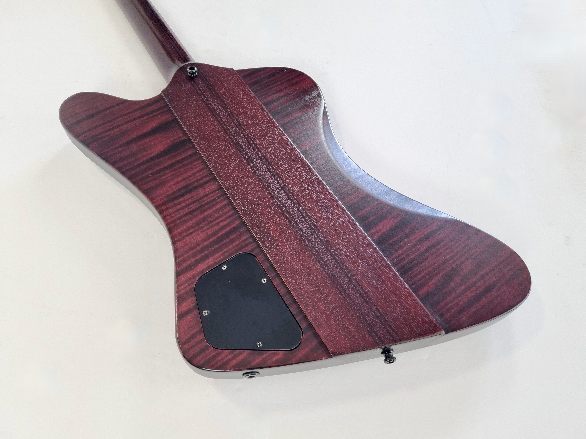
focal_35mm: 26
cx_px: 293
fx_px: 440
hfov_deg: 67.3
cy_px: 220
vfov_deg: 53.1
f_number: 1.8
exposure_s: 1/100
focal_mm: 5.4
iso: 160
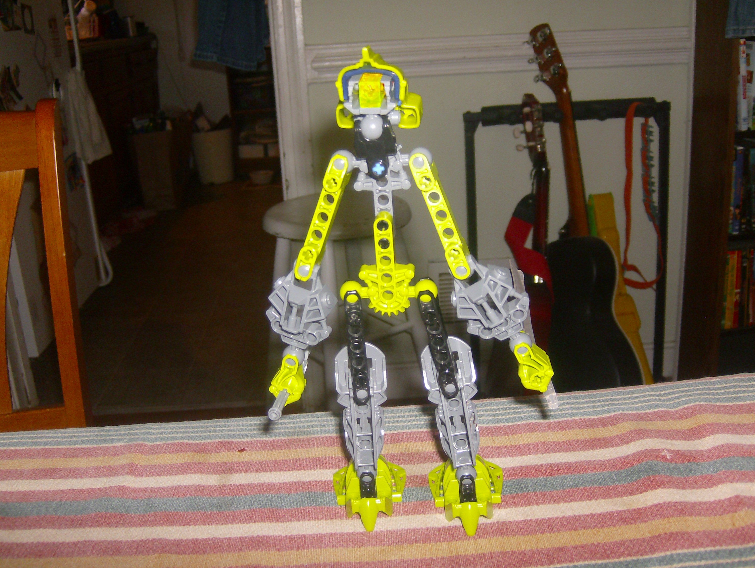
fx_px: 786
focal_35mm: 36
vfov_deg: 39.7
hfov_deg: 51.3
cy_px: 284
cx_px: 378
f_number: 2.8
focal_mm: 6
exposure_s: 1/60
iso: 200
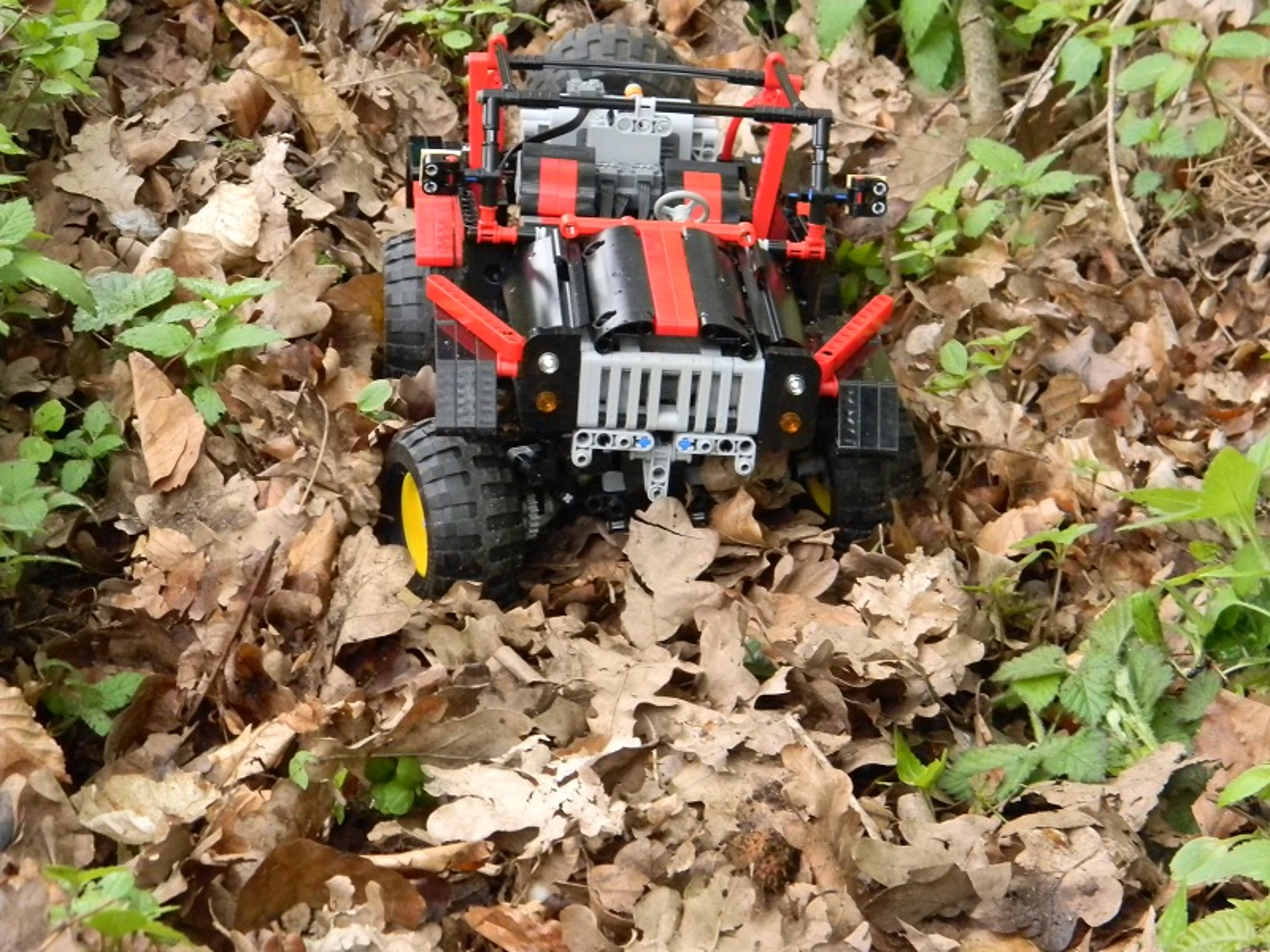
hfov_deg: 18.7
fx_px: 3852
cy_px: 476
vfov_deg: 14.1
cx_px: 635
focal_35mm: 105
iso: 154
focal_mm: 19
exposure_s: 1/59.6
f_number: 4.7
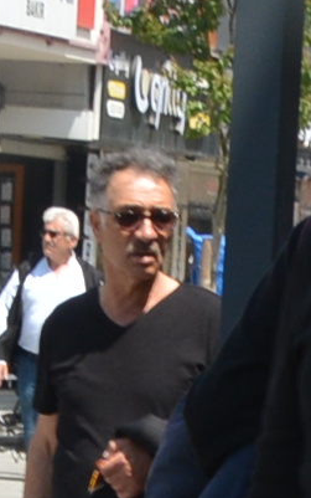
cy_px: 1572
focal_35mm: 411
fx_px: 5568
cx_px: 45
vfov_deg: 4.8
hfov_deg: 3.2
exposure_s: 1/250
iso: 200
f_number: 8
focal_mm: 24
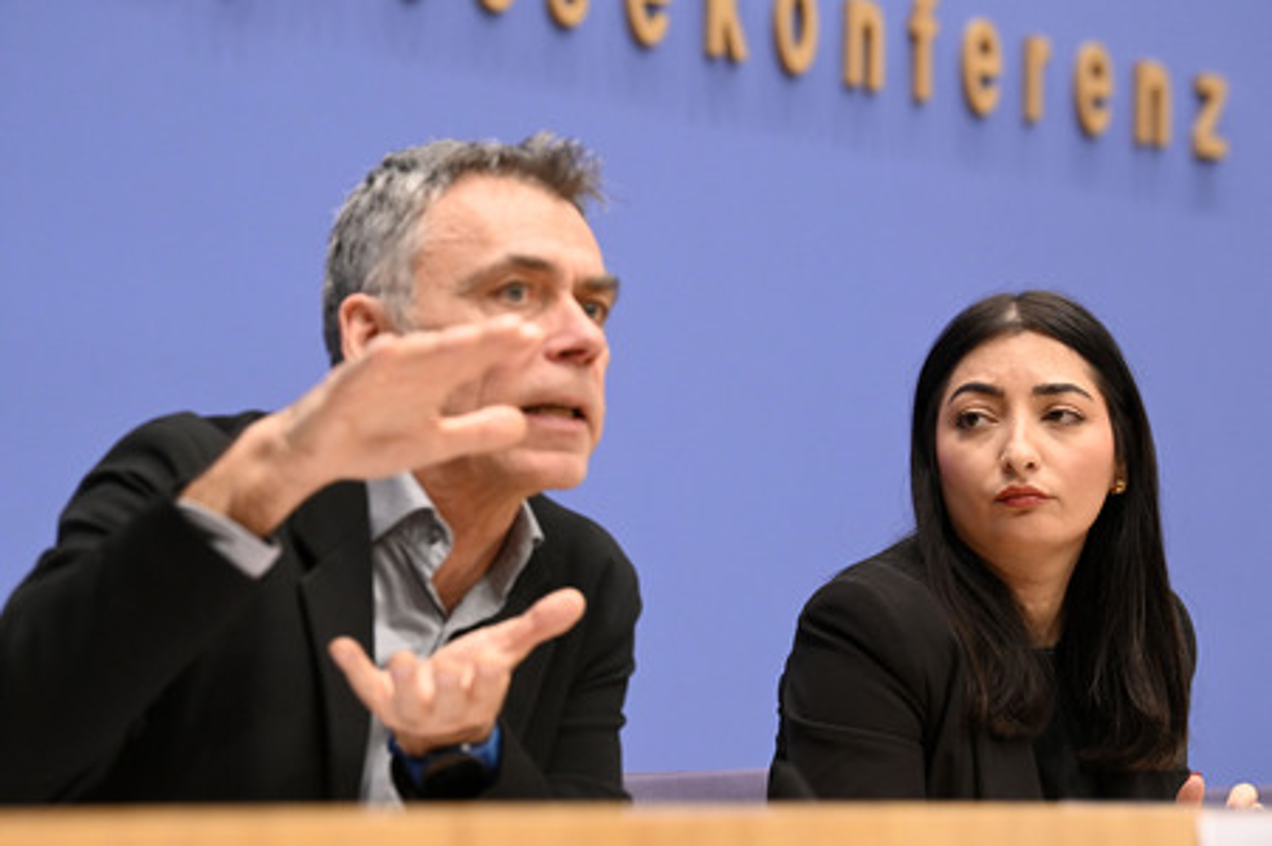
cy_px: 423
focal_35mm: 125
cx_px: 636
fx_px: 4413
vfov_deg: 11.0
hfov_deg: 16.4
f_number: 5
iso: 5000
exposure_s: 1/500
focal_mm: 125
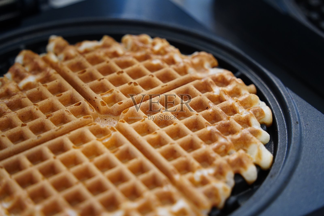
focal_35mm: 105
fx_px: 945
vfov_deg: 13.0
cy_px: 108
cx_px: 162
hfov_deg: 19.5
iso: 3200
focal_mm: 105
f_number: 4.5
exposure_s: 1/125
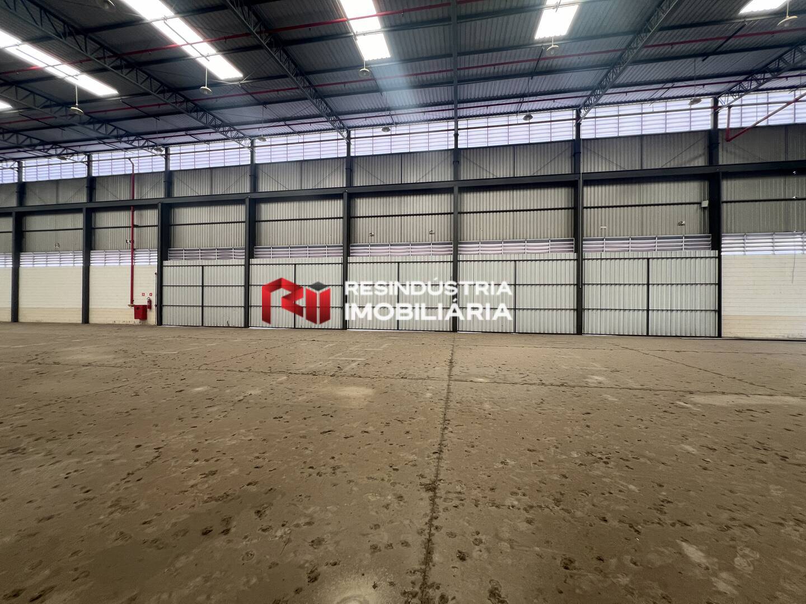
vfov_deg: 89.9
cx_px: 403
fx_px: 303
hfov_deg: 106.2
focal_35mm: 13
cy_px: 302
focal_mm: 1.57
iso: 64
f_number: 1.8
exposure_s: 1/99
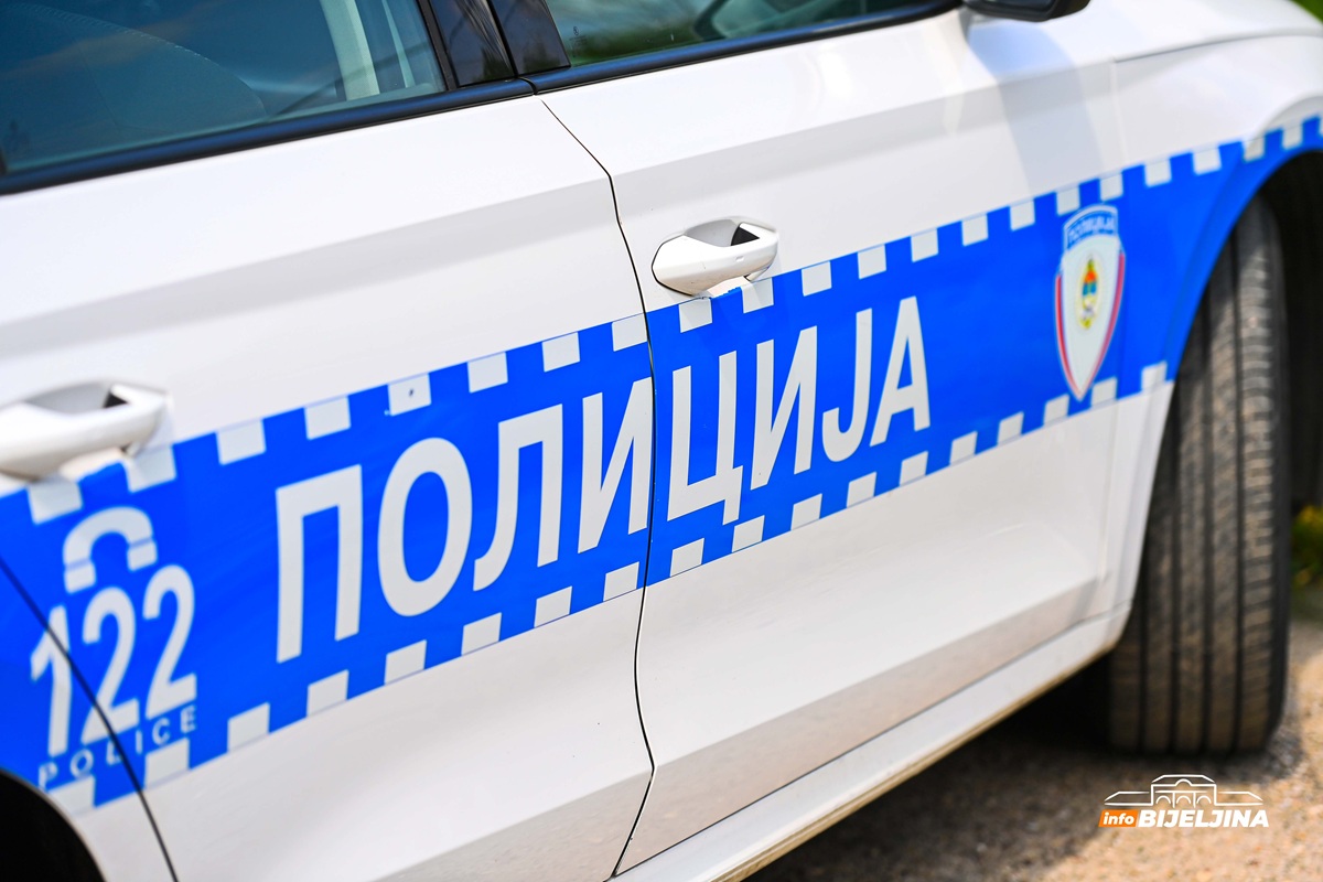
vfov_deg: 10.2
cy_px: 441
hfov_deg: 15.2
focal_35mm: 135
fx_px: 4961
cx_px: 662
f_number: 4
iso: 100
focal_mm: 135
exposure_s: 1/1250
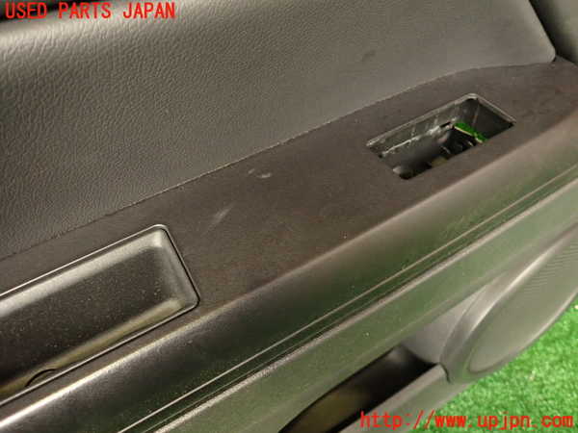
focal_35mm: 25
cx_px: 289
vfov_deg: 54.9
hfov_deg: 69.4
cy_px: 216
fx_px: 417
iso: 400
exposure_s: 1/30
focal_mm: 4.5
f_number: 2
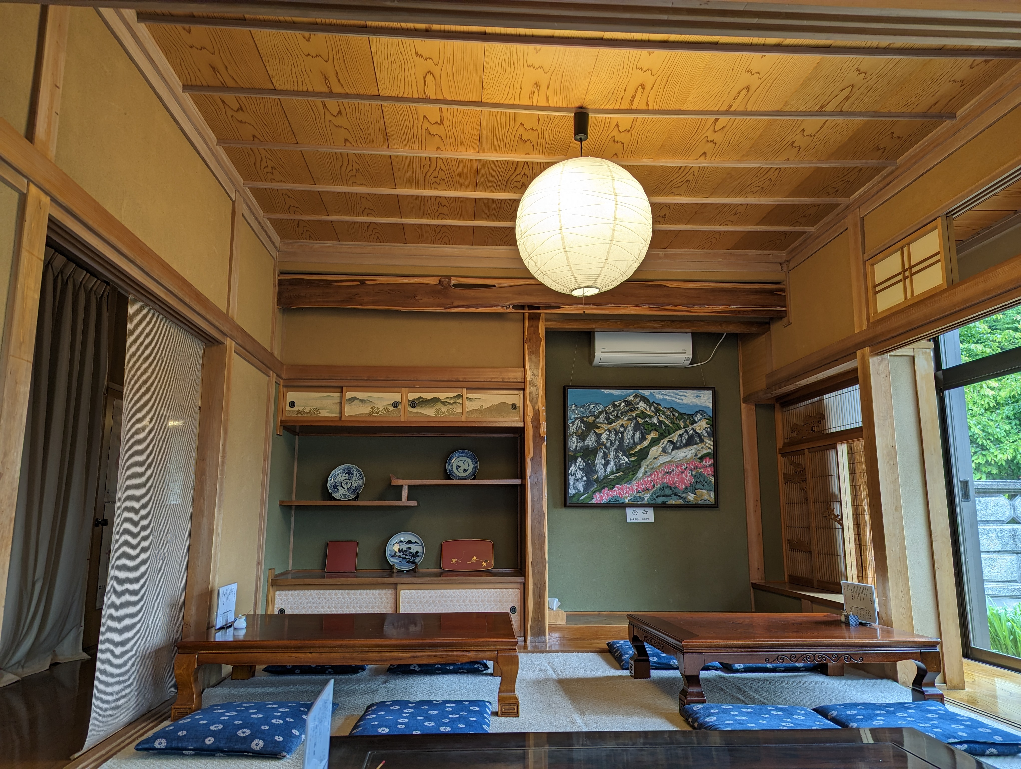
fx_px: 709
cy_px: 384
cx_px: 510
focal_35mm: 24
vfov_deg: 56.9
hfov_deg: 71.5
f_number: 1.85
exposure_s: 1/89.1
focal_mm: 6.81
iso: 43
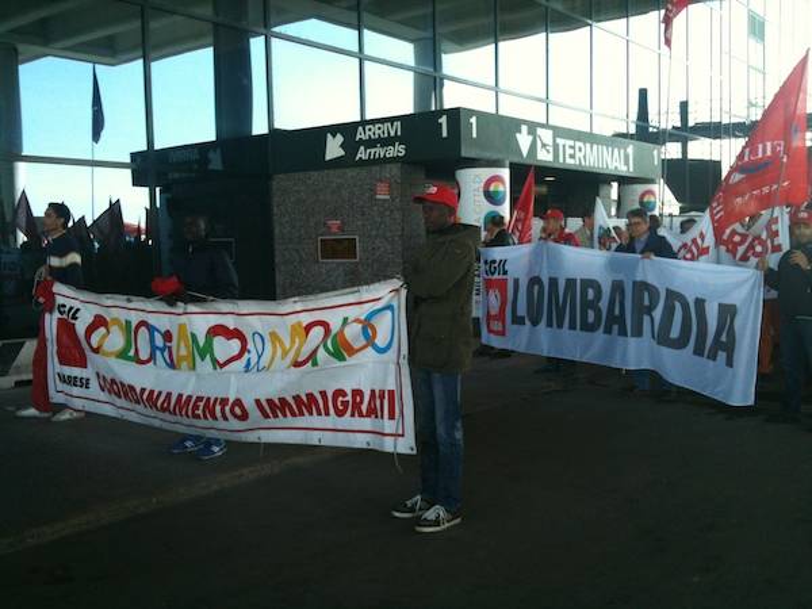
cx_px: 406
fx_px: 821
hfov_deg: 52.6
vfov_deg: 40.7
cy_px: 304
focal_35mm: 35
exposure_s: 1/126
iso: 64
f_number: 2.8
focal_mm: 3.85
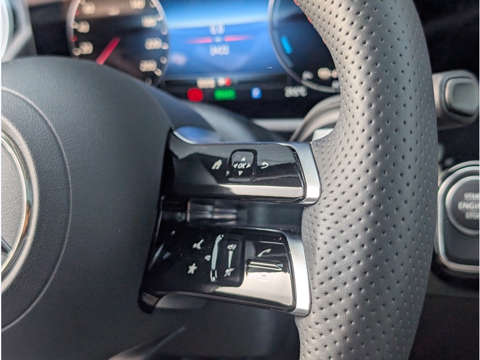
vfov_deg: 29.7
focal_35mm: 49
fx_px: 679
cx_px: 240
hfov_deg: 38.9
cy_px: 180
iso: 47
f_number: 1.68
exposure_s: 1/263
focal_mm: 6.9
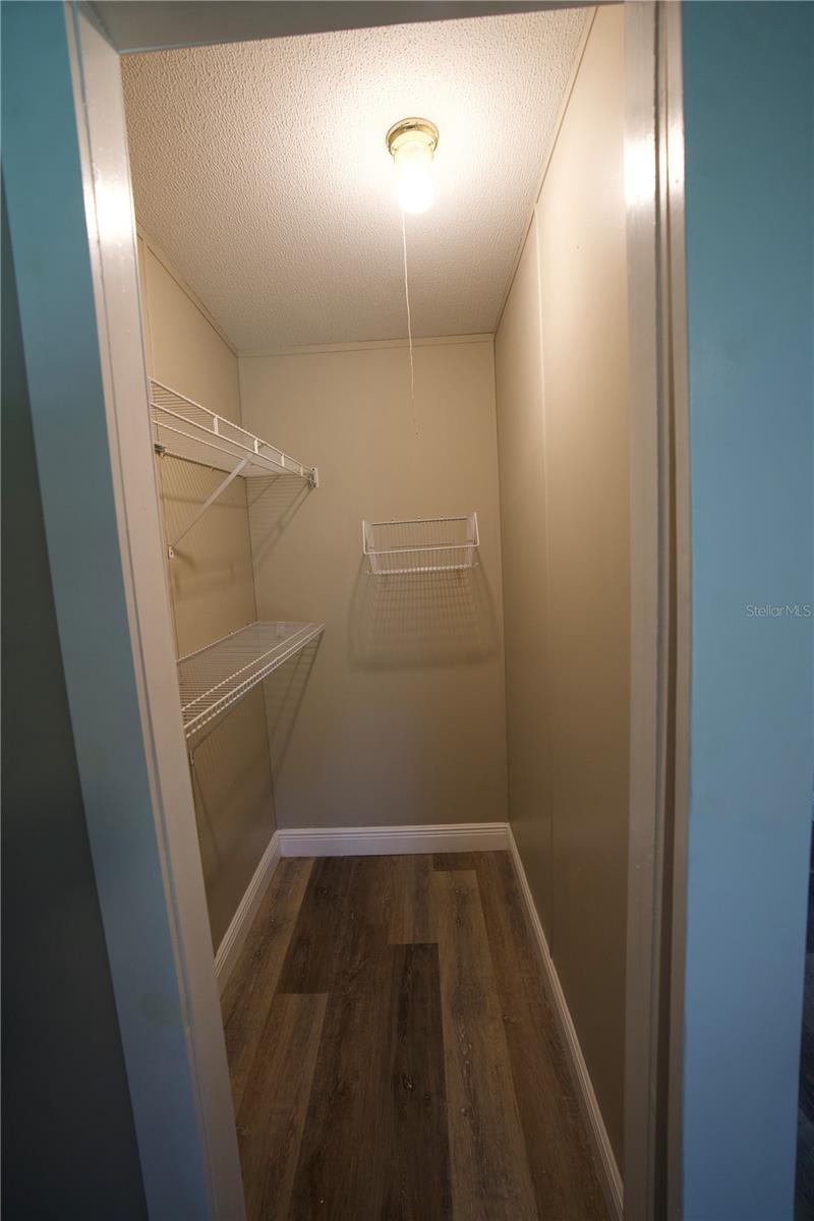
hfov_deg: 73.7
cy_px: 610
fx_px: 543
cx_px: 407
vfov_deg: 96.7
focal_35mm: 16
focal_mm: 16
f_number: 4
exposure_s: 1/160
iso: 1600
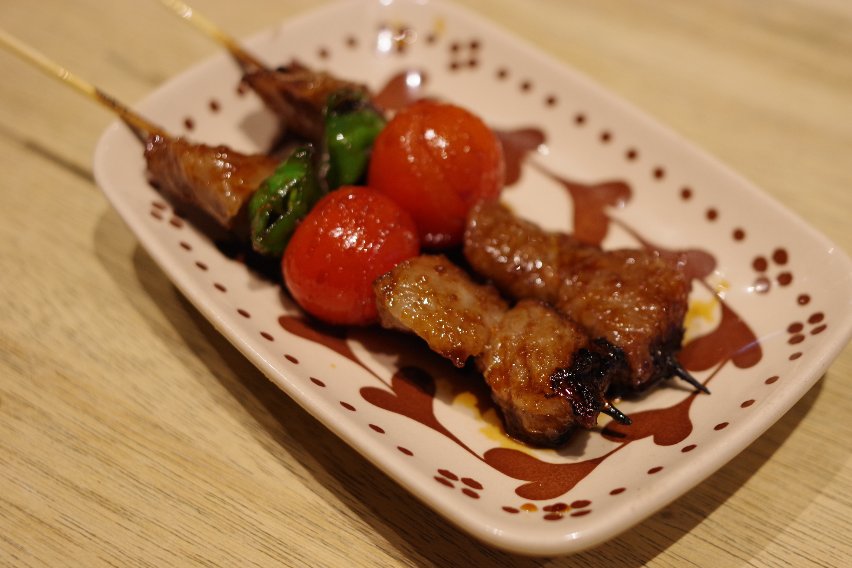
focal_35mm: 52
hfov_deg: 38.2
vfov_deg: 26.0
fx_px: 1231
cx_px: 426
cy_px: 284
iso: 400
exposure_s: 1/100
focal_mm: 35
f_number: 2.8
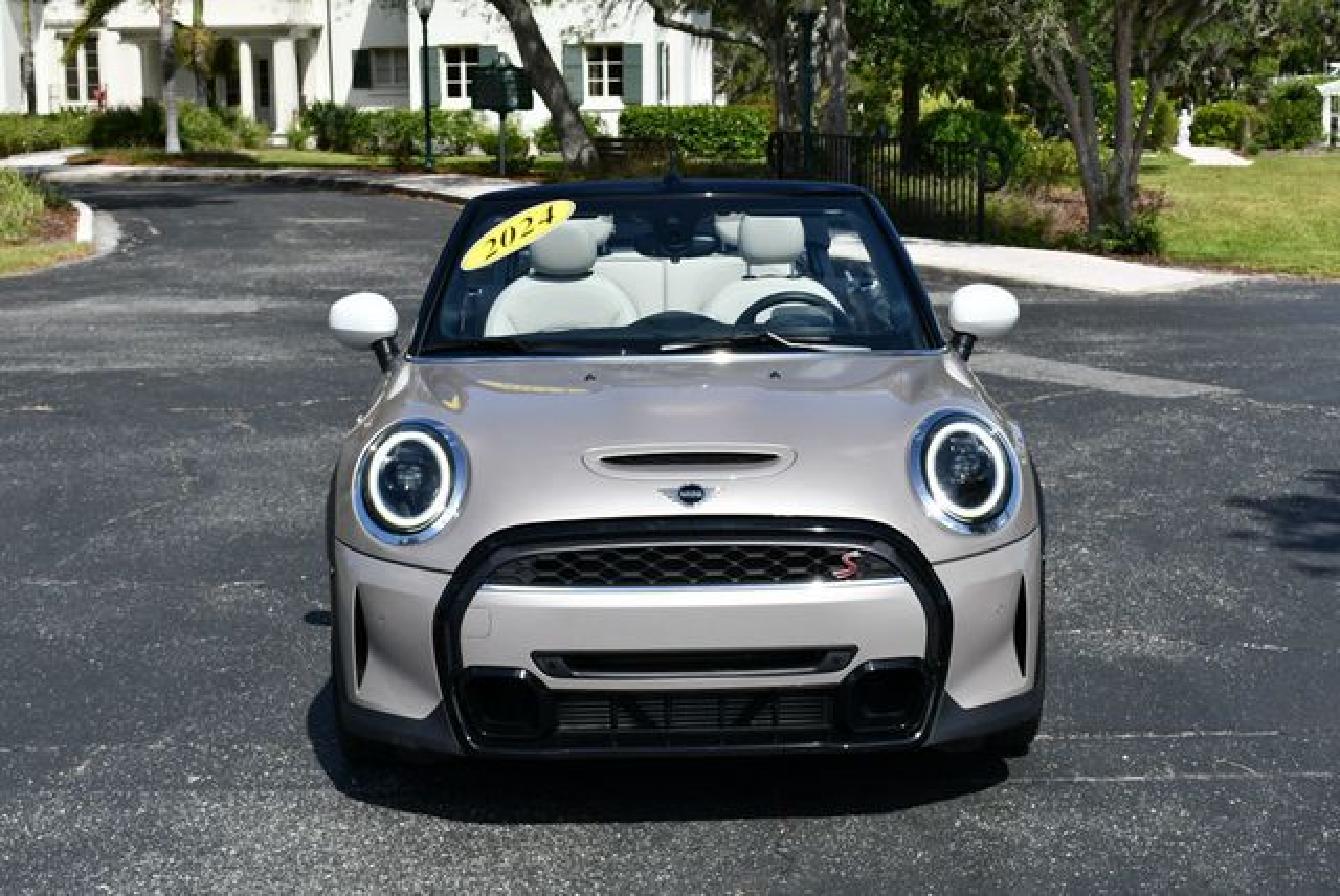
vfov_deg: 21.3
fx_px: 2384
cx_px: 670
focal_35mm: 64
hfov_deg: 31.4
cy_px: 448
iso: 100
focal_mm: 32
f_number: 8
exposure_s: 1/250
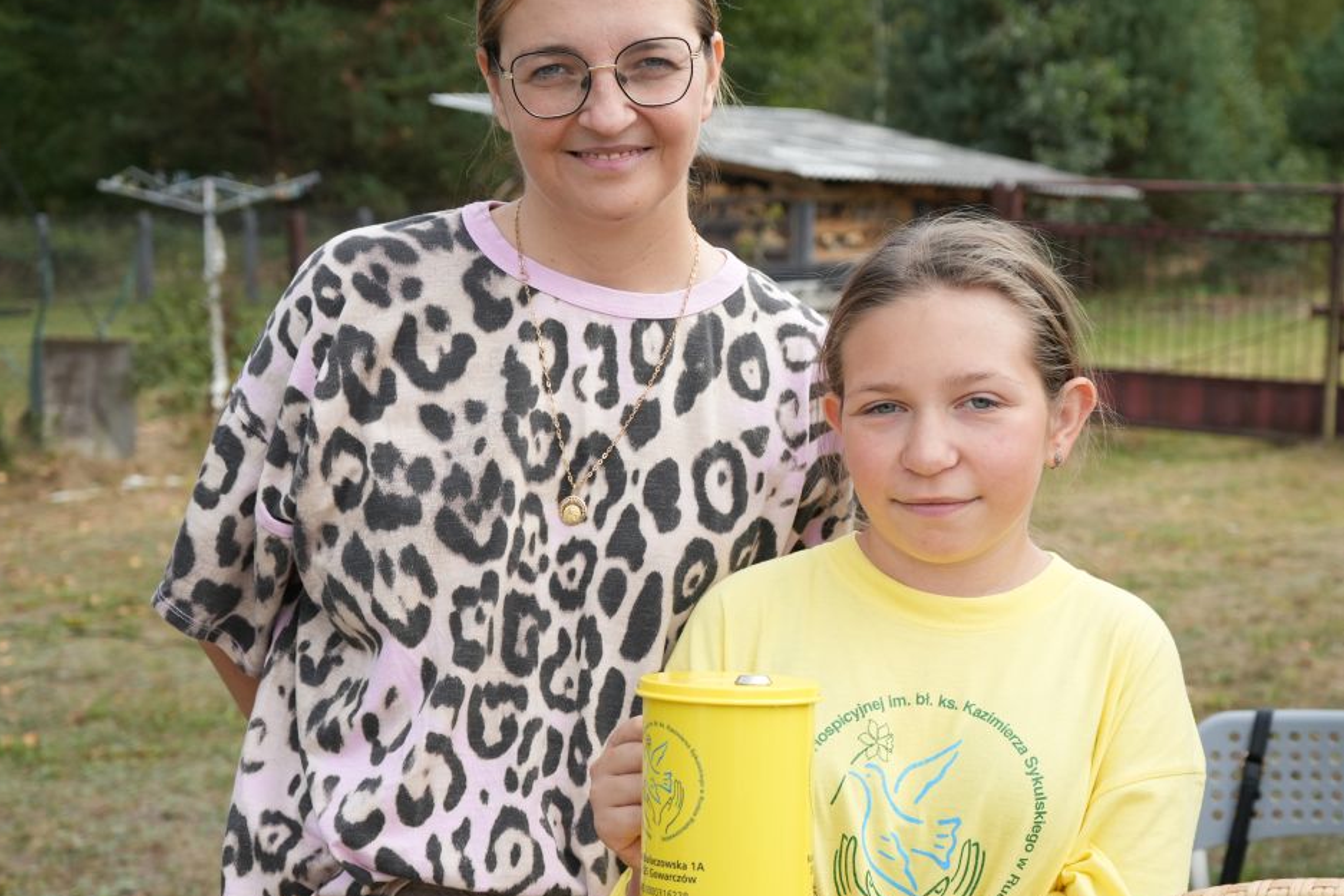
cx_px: 757
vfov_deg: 24.2
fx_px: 2091
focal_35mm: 56
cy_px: 451
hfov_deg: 35.6
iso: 1000
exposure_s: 1/2500
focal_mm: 41
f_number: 5
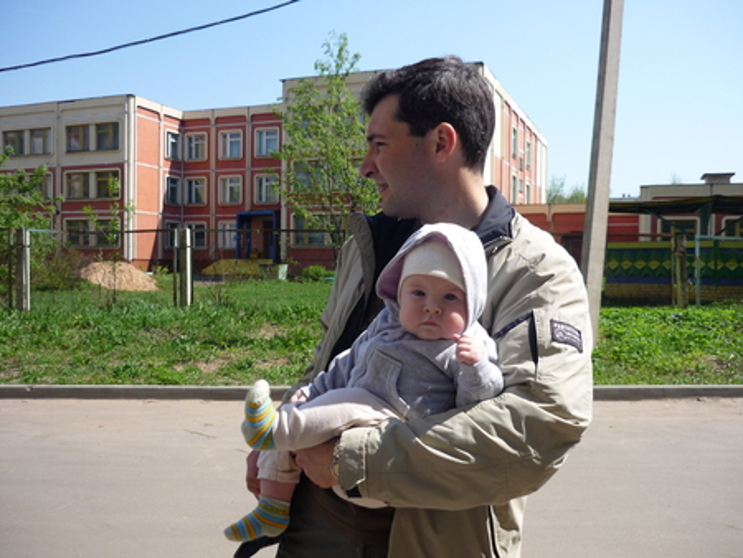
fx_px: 709
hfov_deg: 55.3
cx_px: 372
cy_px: 279
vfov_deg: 43.0
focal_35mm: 33
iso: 100
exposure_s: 1/125
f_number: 8
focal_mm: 5.5
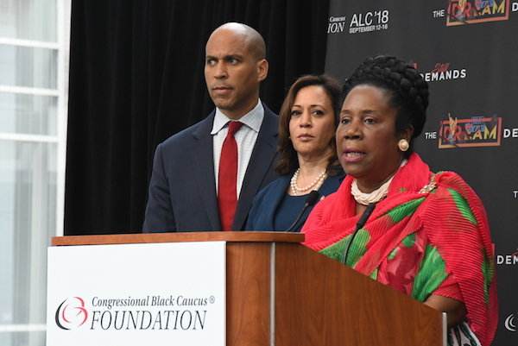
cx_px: 259
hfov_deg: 11.4
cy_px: 173
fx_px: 2592
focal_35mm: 180
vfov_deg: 7.6
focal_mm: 90
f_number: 8
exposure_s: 1/250
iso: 2500
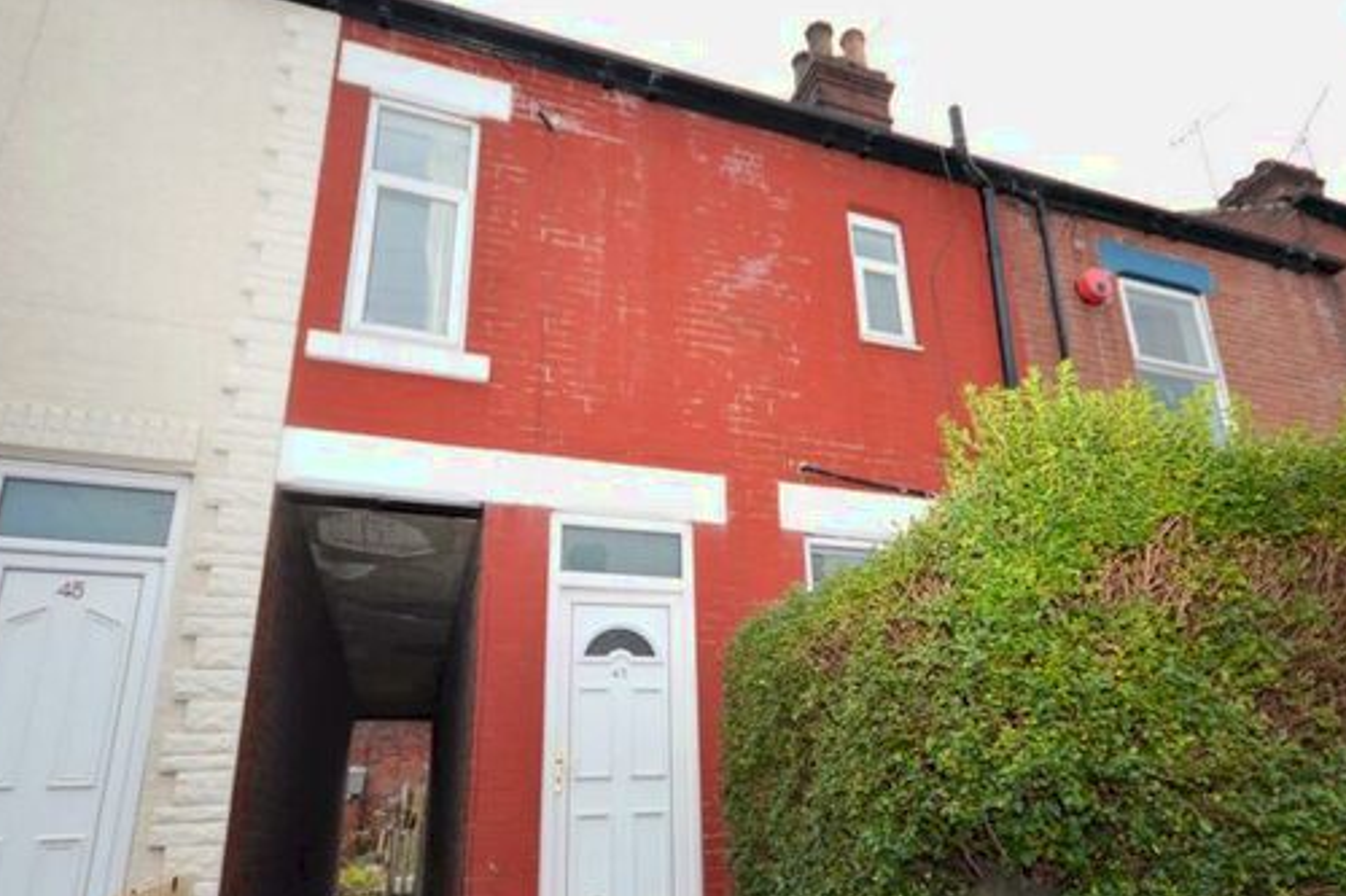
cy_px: 557
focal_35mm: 21
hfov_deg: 81.1
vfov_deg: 58.7
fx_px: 785
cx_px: 730
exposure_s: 1/80
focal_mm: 10
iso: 400
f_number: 4.5
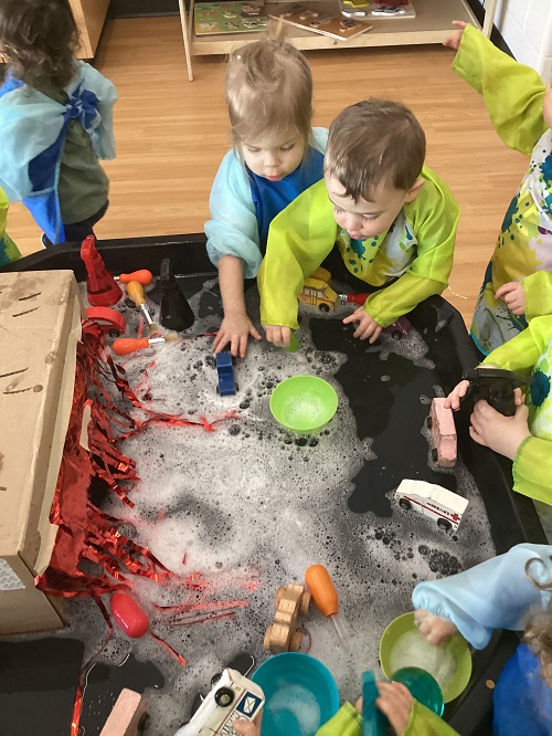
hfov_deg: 45.5
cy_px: 368
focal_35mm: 31
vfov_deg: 58.3
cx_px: 276
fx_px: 659
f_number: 2.4
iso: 320
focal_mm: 3.3
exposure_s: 1/60
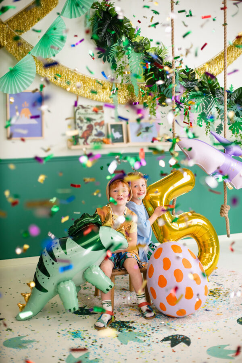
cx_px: 121
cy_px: 182
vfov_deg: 39.6
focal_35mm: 50
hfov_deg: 27.0
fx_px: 504
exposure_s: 1/200
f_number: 2
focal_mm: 50
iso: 100
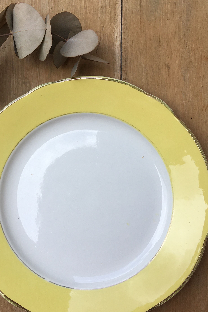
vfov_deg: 44.5
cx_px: 73
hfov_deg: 30.3
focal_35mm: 44
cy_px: 154
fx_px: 381
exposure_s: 1/836
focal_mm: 4.15
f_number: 2.2
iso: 25
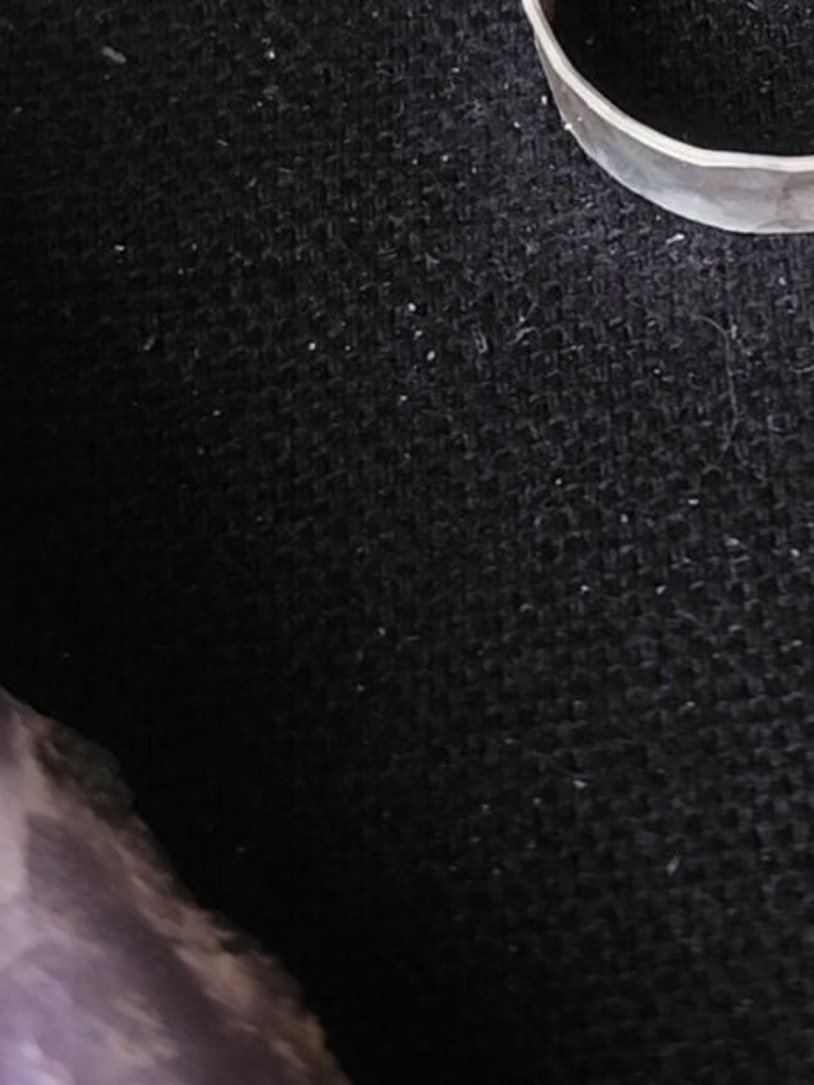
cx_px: 796
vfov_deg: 20.0
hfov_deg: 15.2
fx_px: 3009
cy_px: 71
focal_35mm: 96
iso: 200
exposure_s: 1/50
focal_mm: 6.19
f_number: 1.65
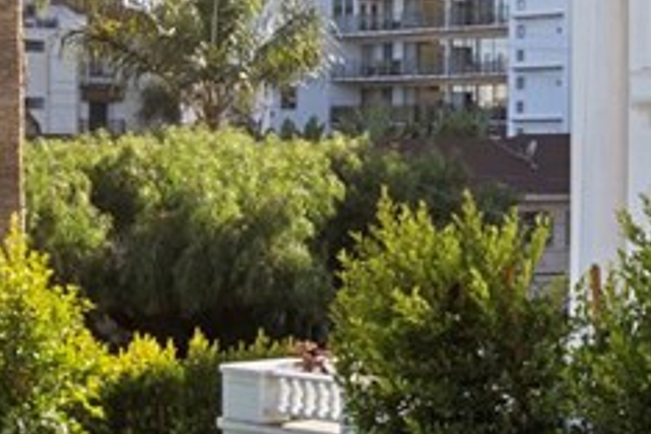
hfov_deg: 16.1
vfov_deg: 13.0
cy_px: 104
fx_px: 1899
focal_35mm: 105
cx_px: 1213
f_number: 8
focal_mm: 24
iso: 100
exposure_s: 1/50
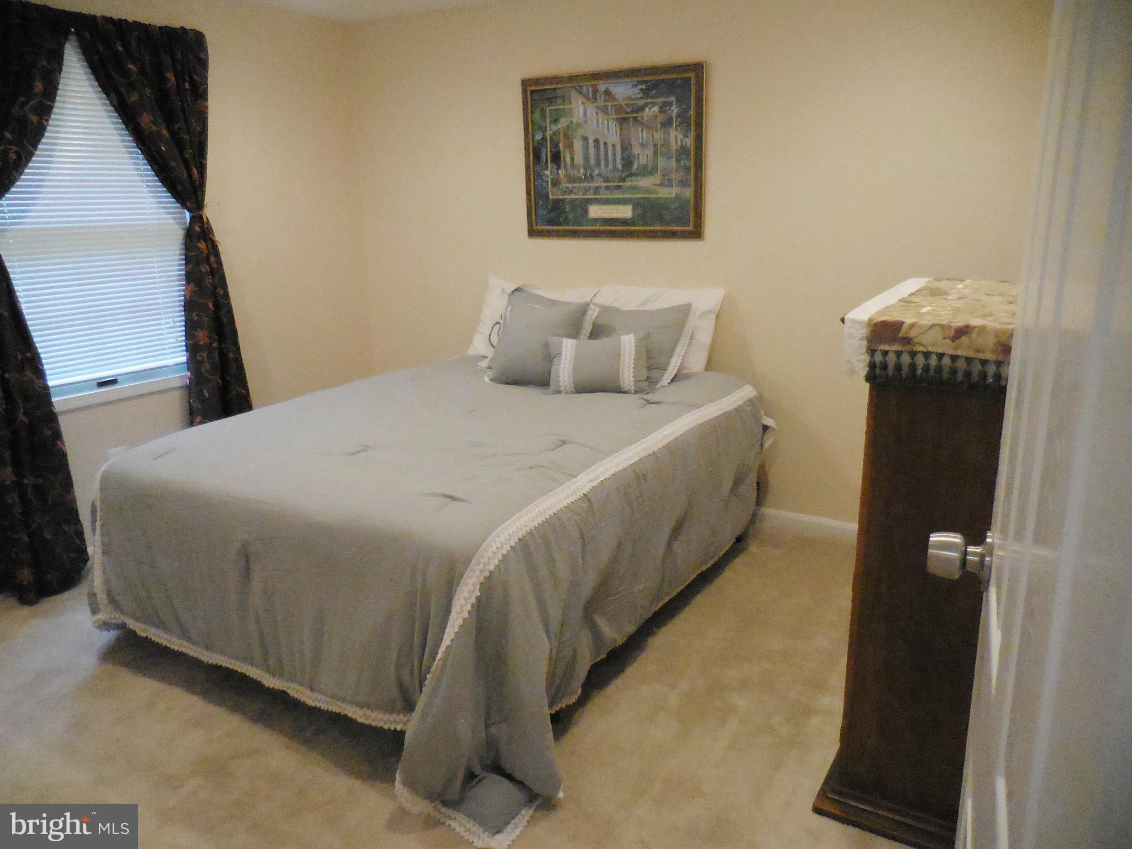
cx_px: 566
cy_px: 424
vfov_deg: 54.9
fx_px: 818
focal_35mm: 25
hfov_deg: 69.4
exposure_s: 1/125
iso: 800
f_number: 3.3
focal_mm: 4.5
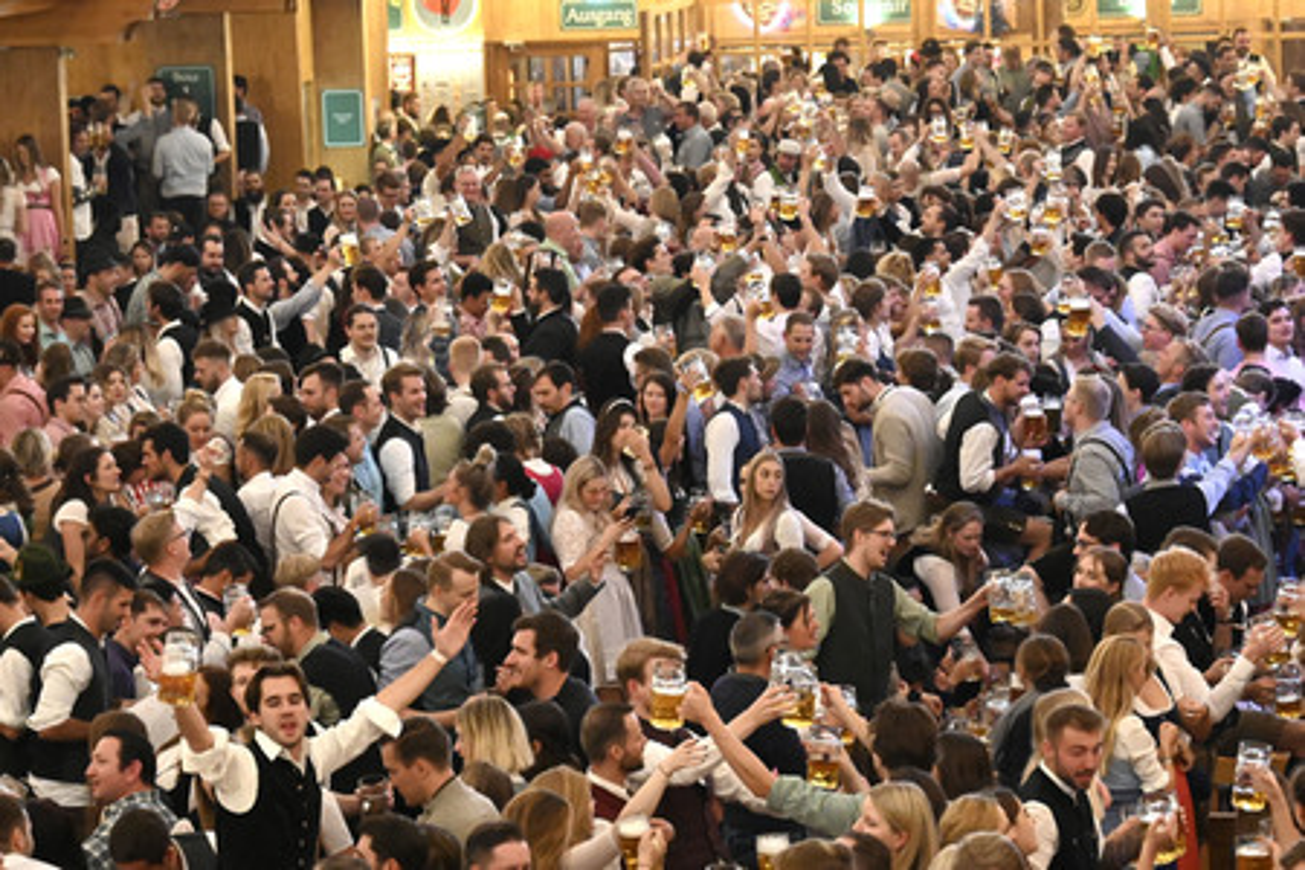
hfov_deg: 15.5
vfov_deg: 10.4
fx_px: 4785
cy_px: 435
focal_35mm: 132
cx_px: 652
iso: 11400
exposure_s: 1/125
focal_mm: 88
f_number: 6.3
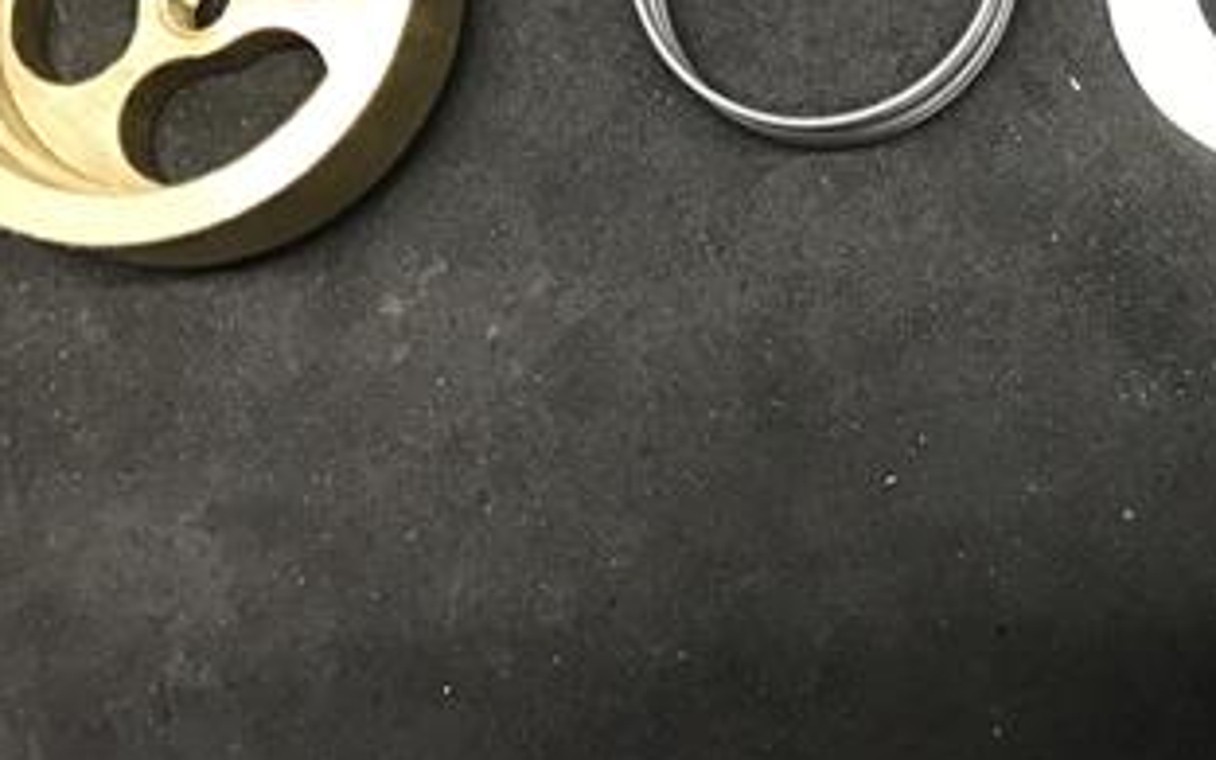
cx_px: 1239
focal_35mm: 76
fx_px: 2519
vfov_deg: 15.8
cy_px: -362
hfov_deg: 25.7
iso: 100
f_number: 1.8
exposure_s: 1/17
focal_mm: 3.99
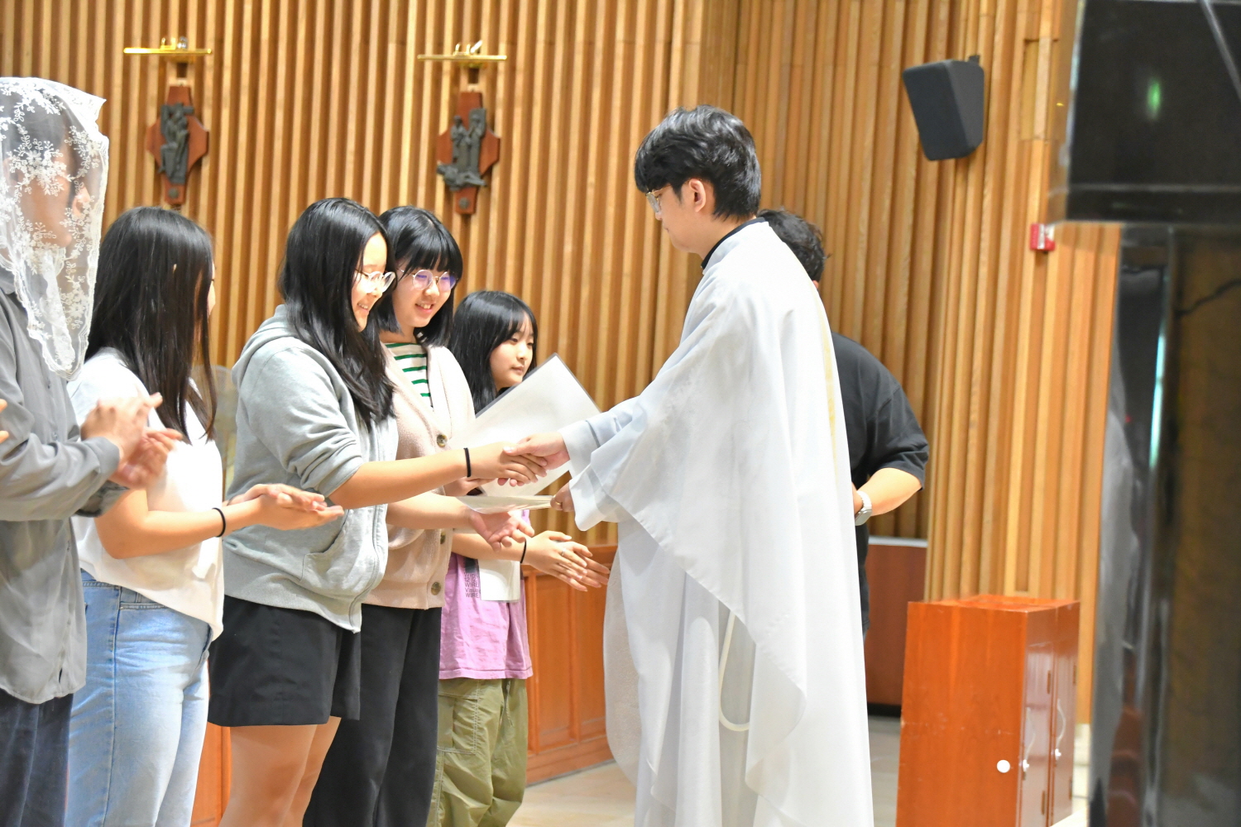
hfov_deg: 21.0
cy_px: 414
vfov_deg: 14.1
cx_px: 620
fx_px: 3344
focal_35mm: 97
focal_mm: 65
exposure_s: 1/100
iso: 3200
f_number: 5.3
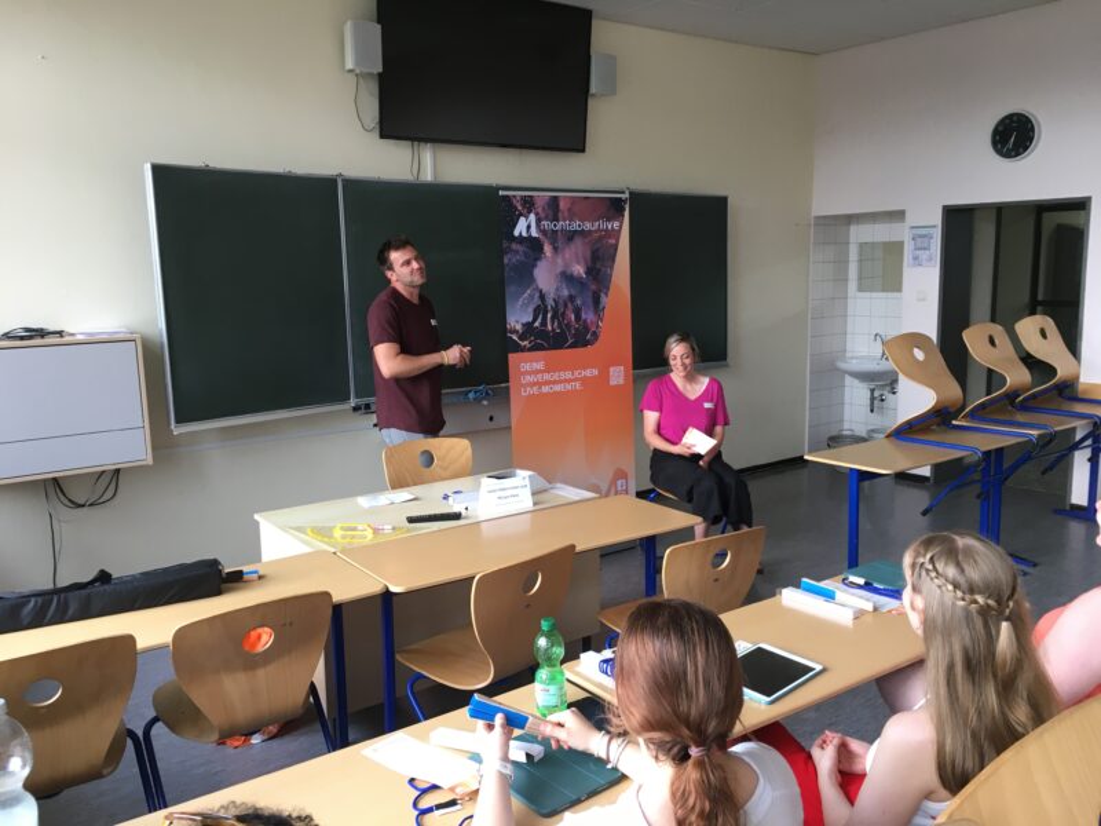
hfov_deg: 61.7
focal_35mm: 29
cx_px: 550
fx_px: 922
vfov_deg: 48.2
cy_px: 413
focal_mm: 4.15
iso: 64
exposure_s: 1/33
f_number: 2.2
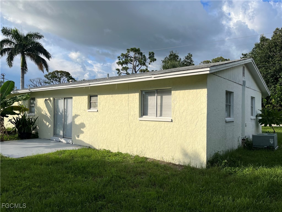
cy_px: 106
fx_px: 212
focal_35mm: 26
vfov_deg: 53.1
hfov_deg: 67.3
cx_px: 141
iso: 50
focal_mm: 5.1
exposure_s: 1/2899
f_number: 1.6
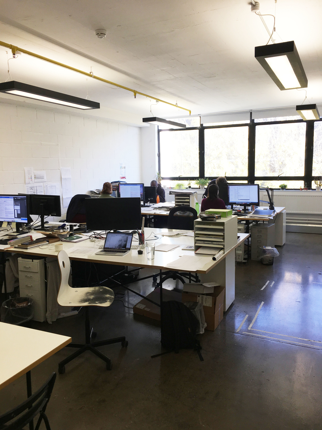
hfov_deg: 48.2
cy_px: 215
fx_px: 360
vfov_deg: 61.7
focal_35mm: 29
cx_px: 161
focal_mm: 4.15
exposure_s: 1/100
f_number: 2.2
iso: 25
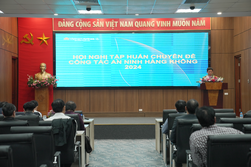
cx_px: 126
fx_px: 446
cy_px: 84
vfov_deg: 21.3
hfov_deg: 31.4
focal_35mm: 64
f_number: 3.2
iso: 1600
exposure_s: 1/160
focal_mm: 64
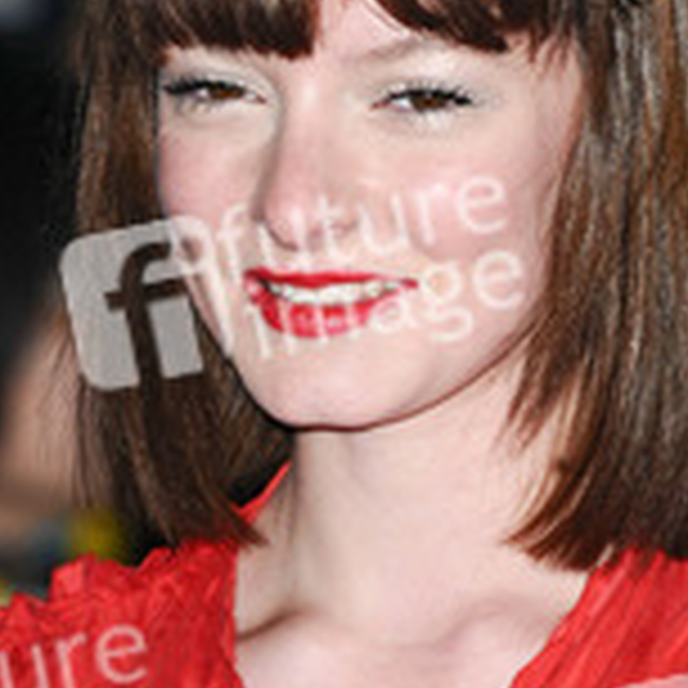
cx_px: 425
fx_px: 13854
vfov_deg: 2.8
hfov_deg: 2.8
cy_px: 508
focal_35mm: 616
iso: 320
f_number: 4.5
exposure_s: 1/200
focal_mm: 185
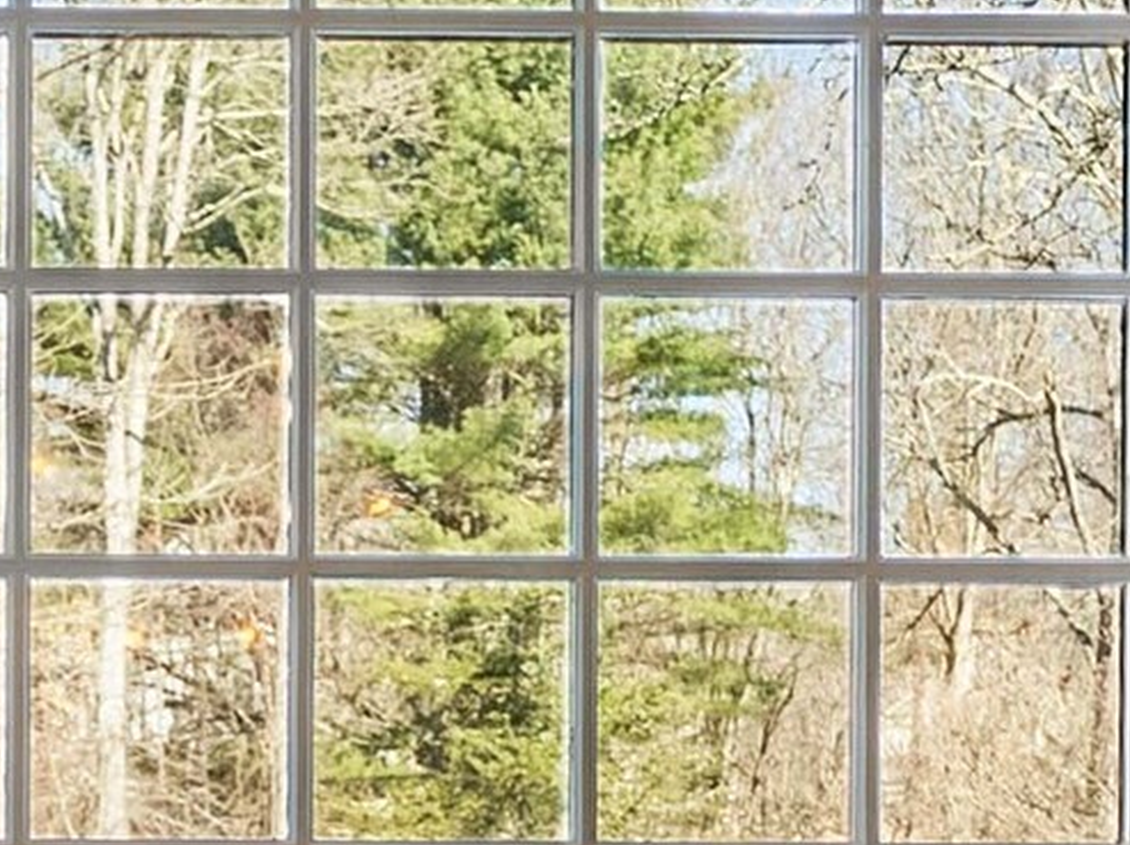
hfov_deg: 13.4
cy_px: 1239
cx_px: -131
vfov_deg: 10.0
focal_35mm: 144
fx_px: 4697
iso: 640
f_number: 8
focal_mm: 24
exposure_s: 1/10
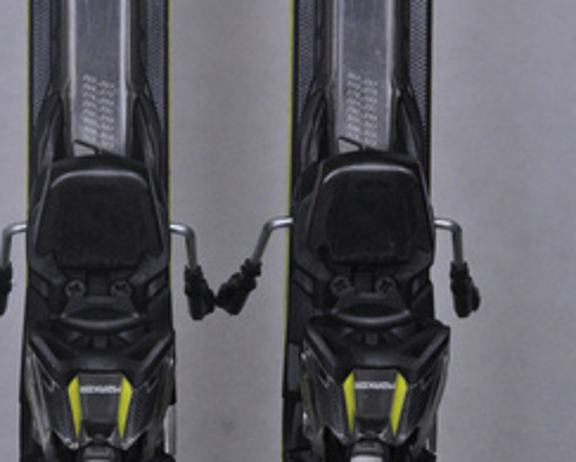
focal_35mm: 208
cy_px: 62
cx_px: 229
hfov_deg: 9.3
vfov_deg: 7.4
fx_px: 3550
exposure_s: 1/125
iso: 3200
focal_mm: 80
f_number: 9.5
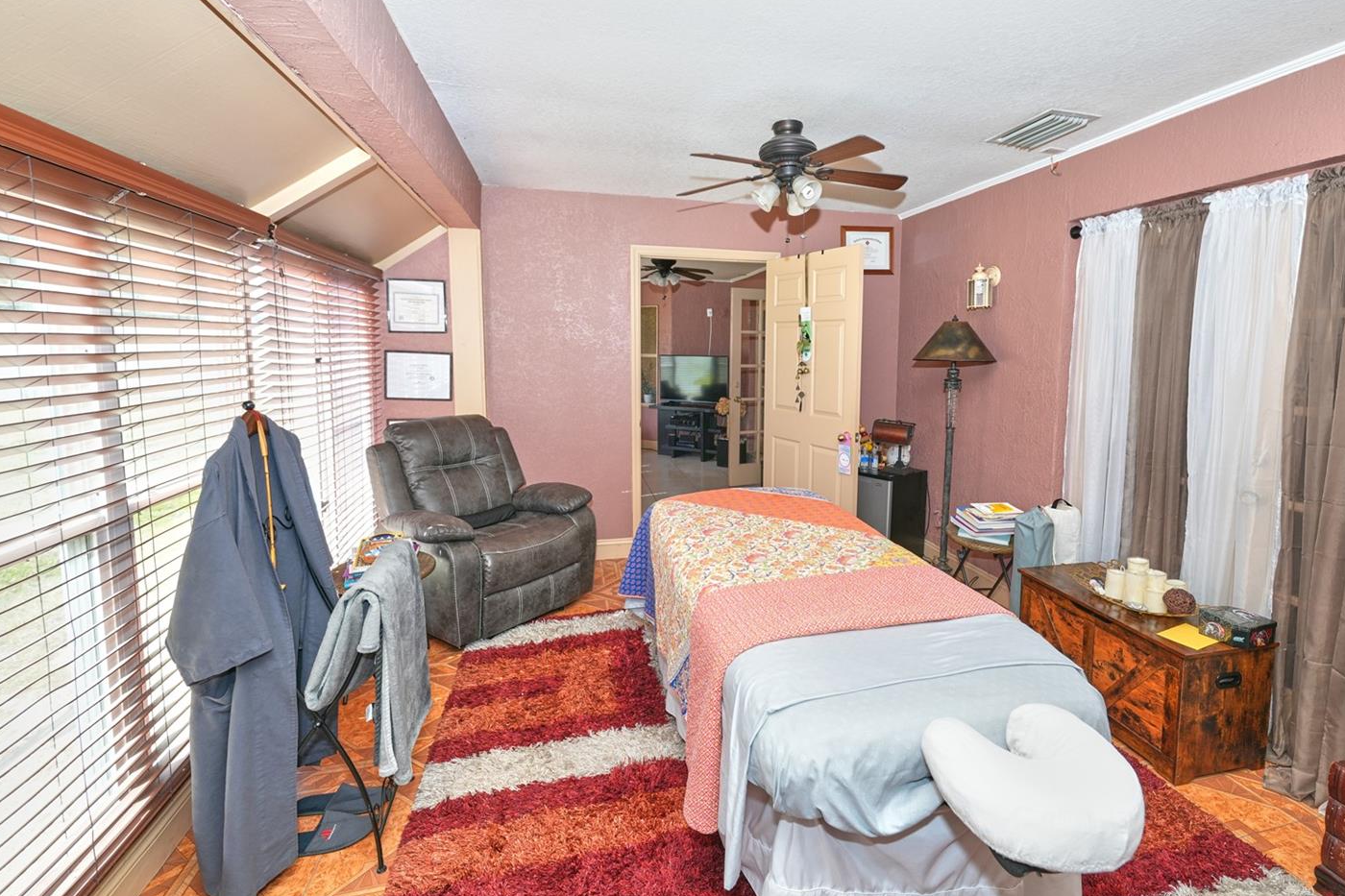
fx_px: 598
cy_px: 398
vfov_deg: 73.5
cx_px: 733
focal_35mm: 16
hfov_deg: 96.5
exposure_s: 1/200
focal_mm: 14
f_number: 4
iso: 400
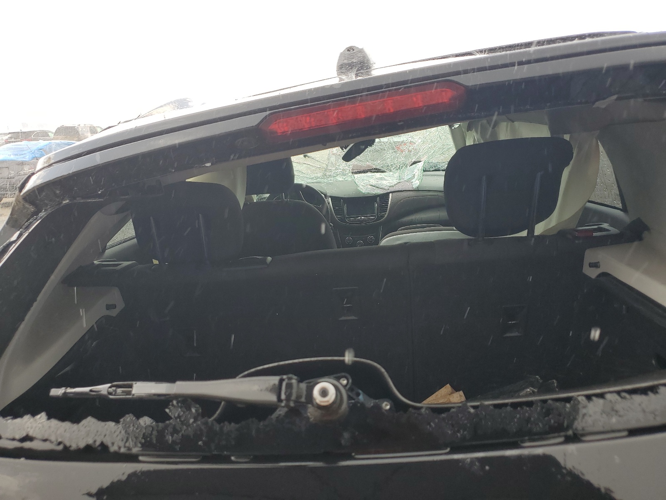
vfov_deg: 53.1
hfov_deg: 67.3
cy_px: 250
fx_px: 500
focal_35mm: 26
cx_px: 333
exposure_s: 1/370
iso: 50
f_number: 1.5
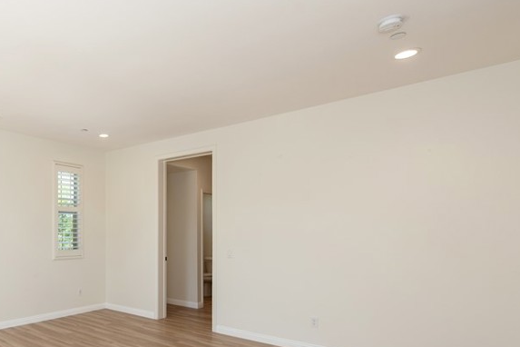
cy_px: 248
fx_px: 361
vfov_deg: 49.8
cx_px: 97
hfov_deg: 64.6
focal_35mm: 25
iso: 100
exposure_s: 1/125
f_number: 5.6
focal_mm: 14
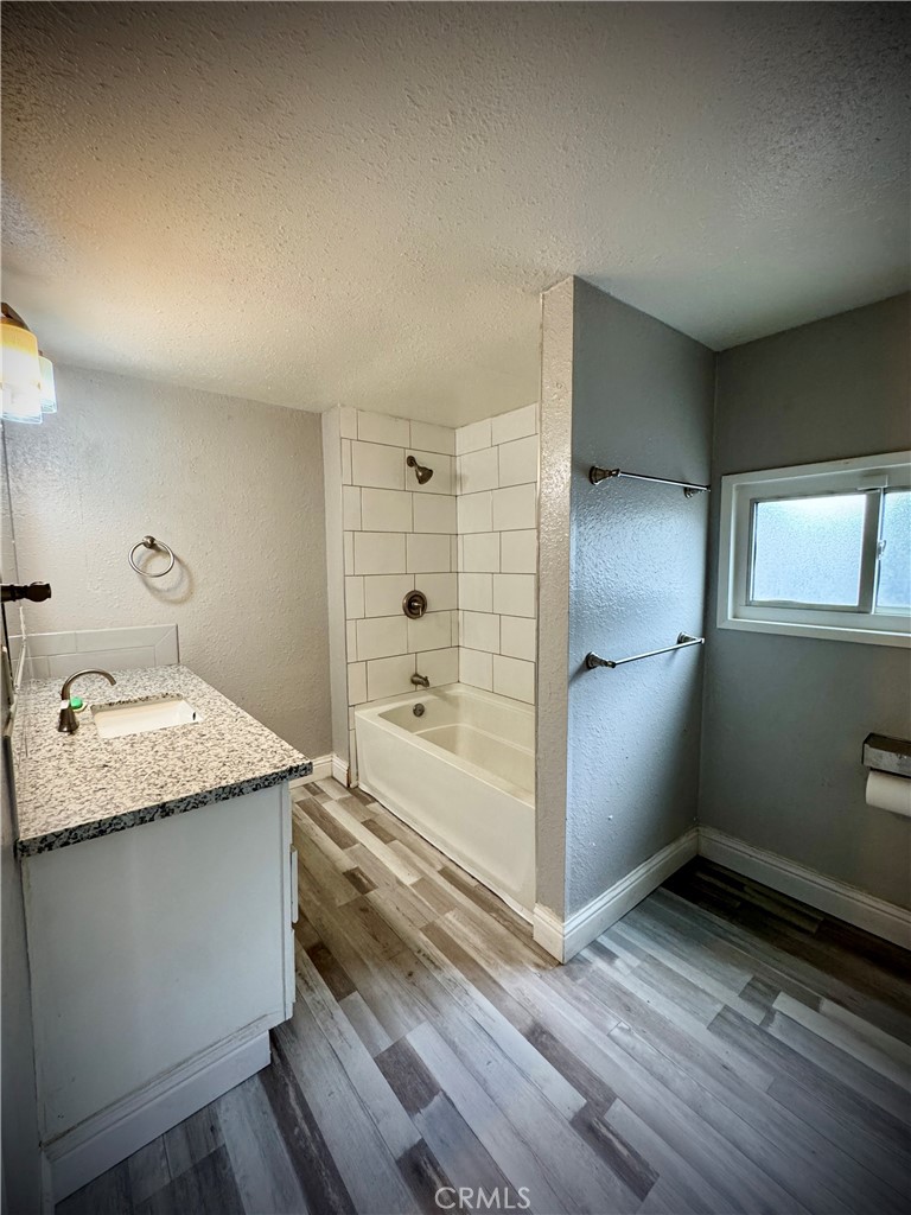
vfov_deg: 102.1
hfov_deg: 85.7
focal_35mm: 14
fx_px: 491
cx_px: 456
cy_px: 608
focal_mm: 2.22
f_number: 2.2
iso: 320
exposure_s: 1/120
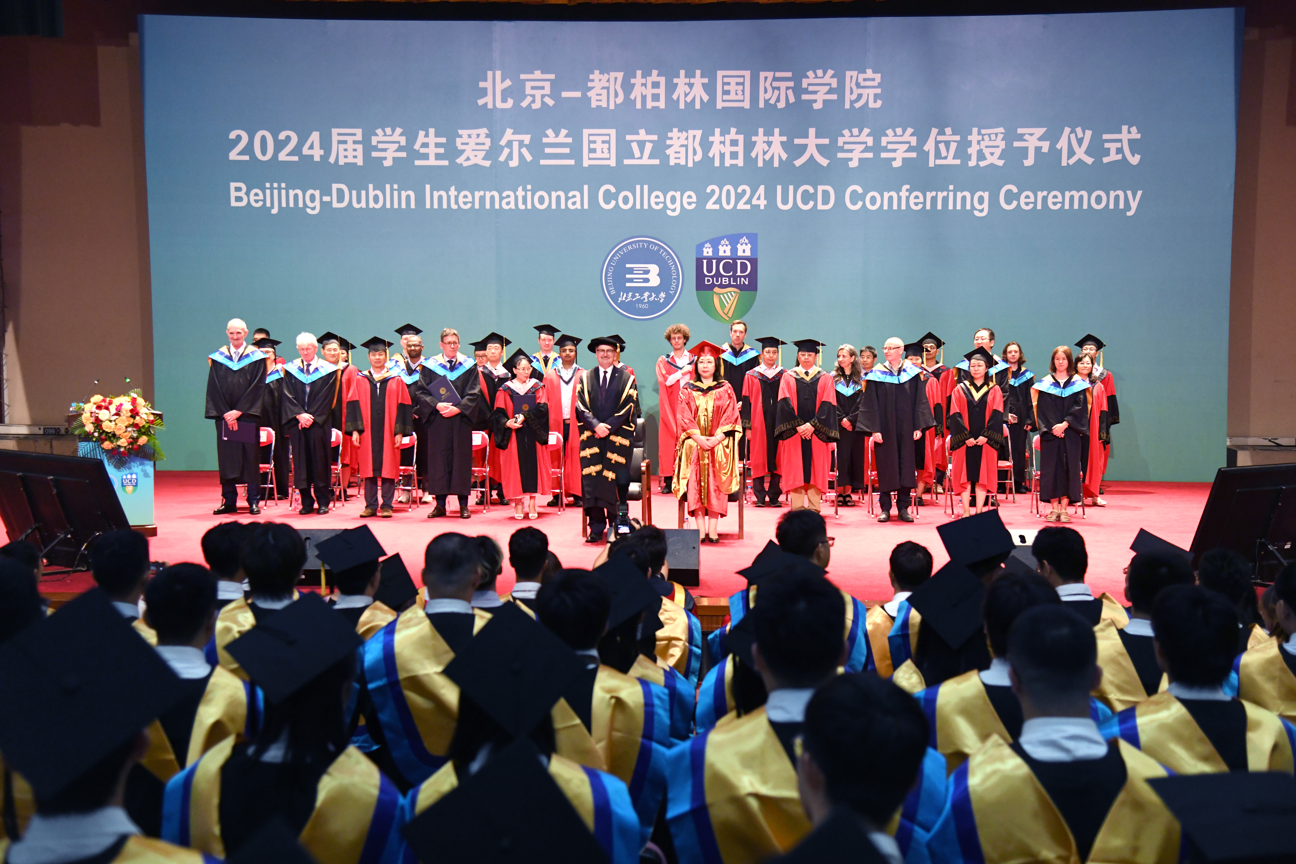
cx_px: 648
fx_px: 1728
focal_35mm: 48
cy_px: 432
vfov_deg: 28.1
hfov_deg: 41.1
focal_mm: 48
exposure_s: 1/250
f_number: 4
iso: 3200
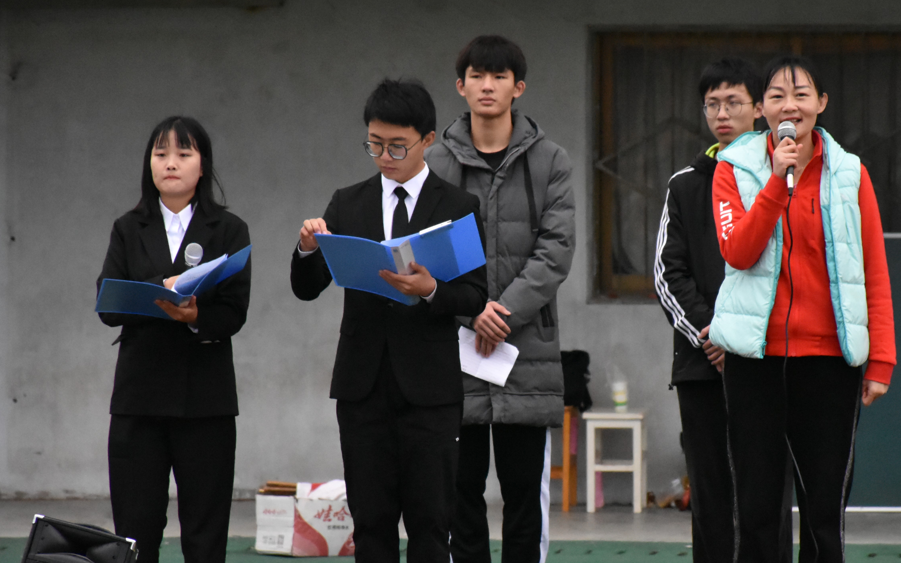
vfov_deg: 4.8
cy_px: 332
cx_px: 555
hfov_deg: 7.7
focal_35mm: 272
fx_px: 6679
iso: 6400
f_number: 5.6
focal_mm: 140
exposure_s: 1/2500
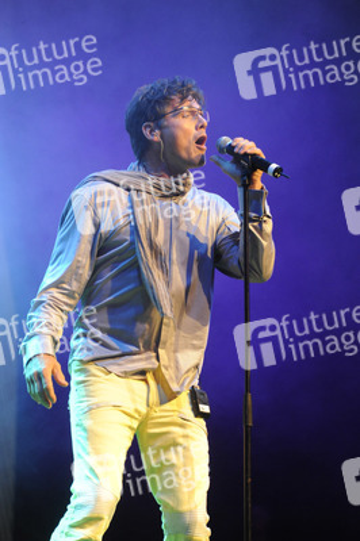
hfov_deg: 7.2
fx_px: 2855
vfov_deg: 10.8
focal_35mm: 190
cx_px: 180
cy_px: 270
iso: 4000
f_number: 5.6
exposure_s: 1/125
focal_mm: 190
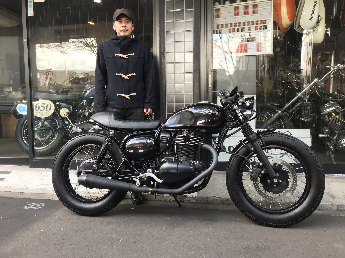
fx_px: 279
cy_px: 129
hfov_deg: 63.4
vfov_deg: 49.7
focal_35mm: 28
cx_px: 172
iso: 32
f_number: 1.8
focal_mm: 3.99
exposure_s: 1/98
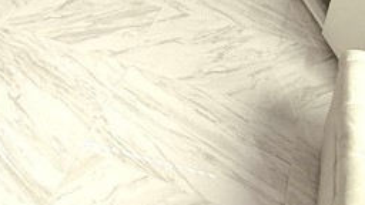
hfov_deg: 27.9
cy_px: -93
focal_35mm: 61
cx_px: -121
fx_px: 590
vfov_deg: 17.9
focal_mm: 2.22
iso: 160
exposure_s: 1/120
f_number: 2.2
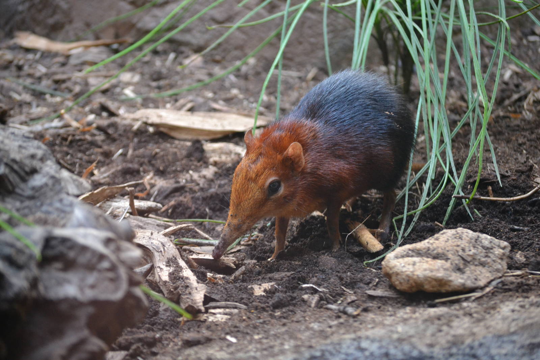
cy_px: 180
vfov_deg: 9.9
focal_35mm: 138
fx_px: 2070
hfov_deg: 14.9
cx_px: 270
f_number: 4.5
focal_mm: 92
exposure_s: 1/60
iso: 1250
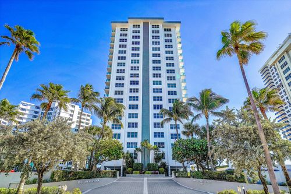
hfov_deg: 84.0
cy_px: 97
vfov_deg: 61.9
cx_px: 146
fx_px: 162
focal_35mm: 20
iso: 400
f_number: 8
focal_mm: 20
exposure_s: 1/200
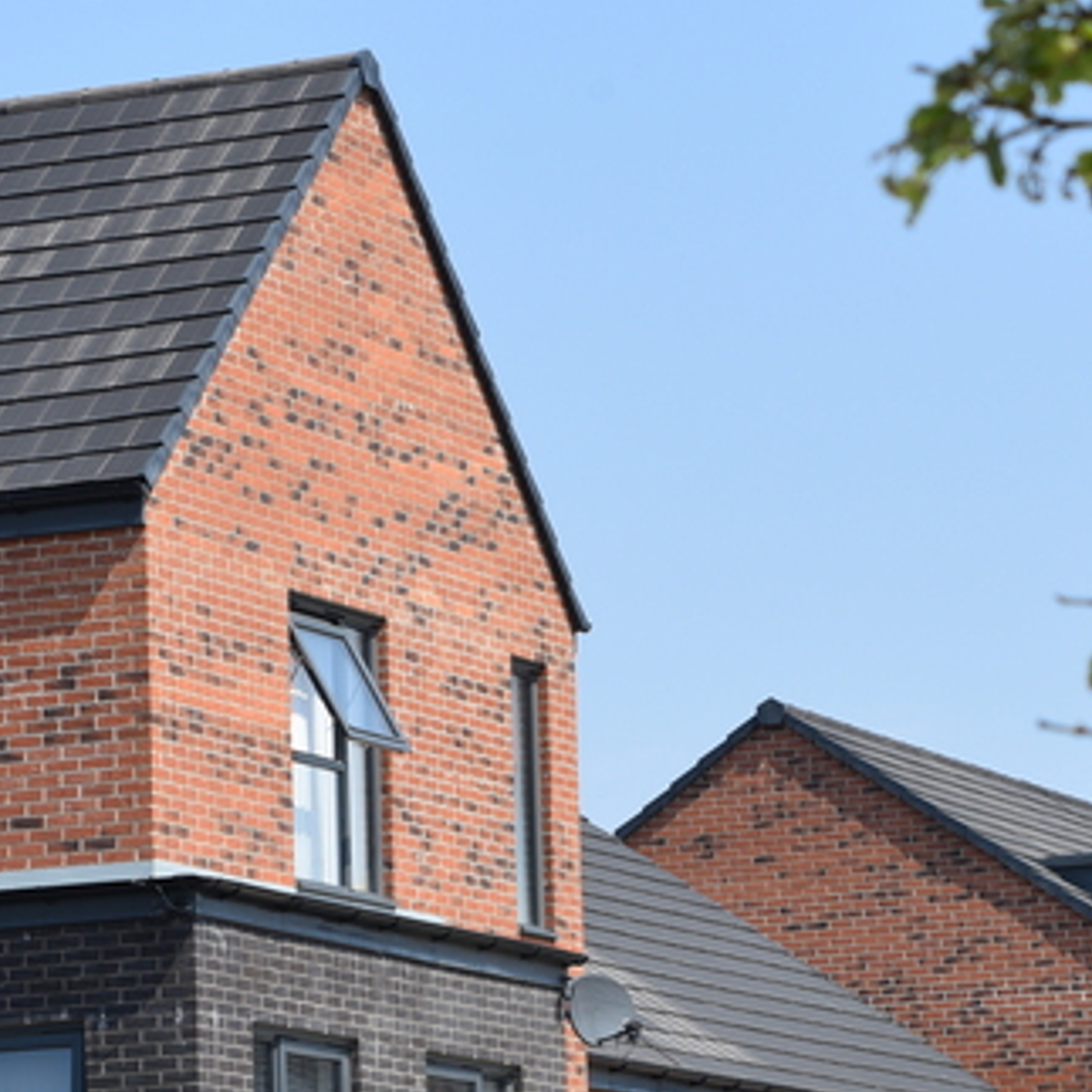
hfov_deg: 9.9
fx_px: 6317
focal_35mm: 177
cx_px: 558
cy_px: 1062
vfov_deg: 9.8
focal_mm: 70
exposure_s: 1/320
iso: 250
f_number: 11
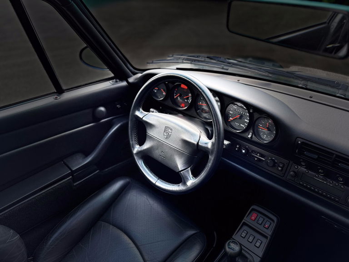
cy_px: 131
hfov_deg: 71.6
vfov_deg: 56.8
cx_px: 174
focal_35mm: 24
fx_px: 242
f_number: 1.78
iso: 64
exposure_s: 1/121
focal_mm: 6.76
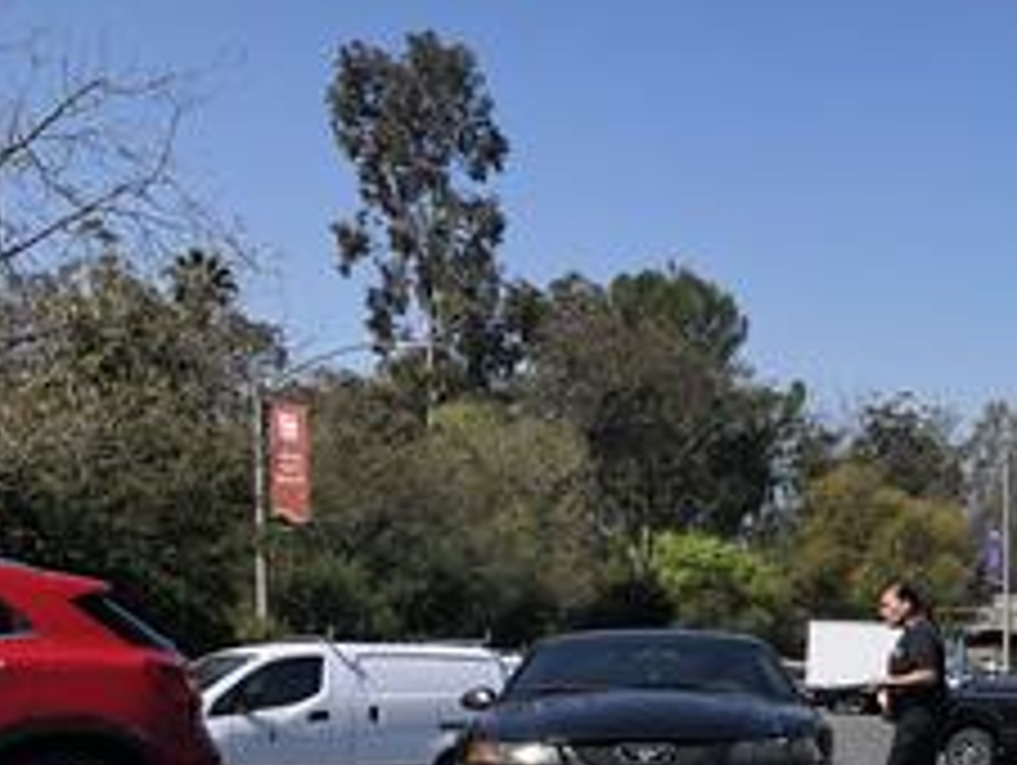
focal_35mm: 68
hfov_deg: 25.8
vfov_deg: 21.1
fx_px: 2000
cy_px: 704
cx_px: 1197
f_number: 1.8
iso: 20
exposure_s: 1/2183
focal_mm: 4
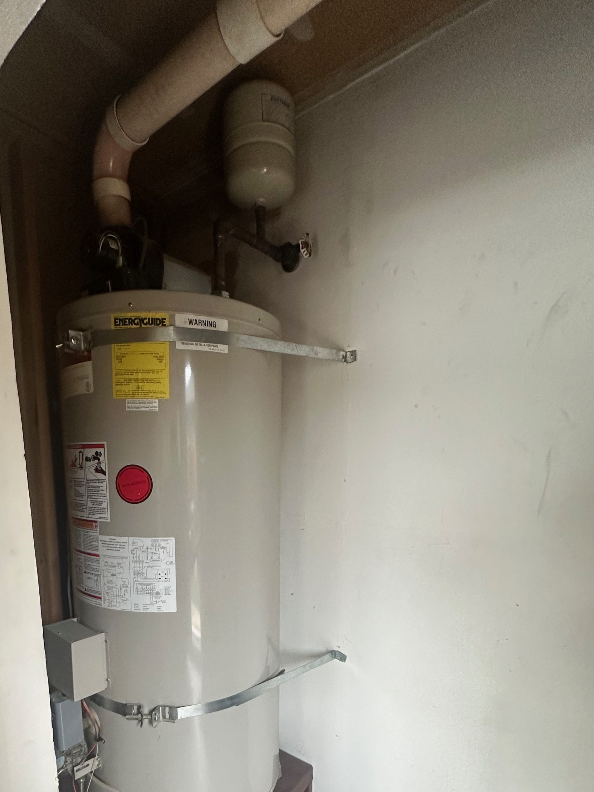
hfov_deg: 68.2
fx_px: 435
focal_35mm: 19
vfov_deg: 82.5
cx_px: 247
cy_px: 512
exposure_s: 1/99
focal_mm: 2.22
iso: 250
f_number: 2.2
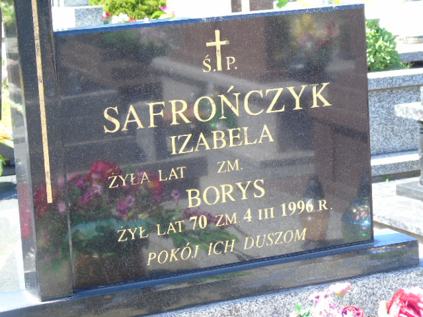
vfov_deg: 13.7
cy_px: 158
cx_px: 212
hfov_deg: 18.2
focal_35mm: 108
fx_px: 1320
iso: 80
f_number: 4.4
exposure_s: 1/60
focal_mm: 19
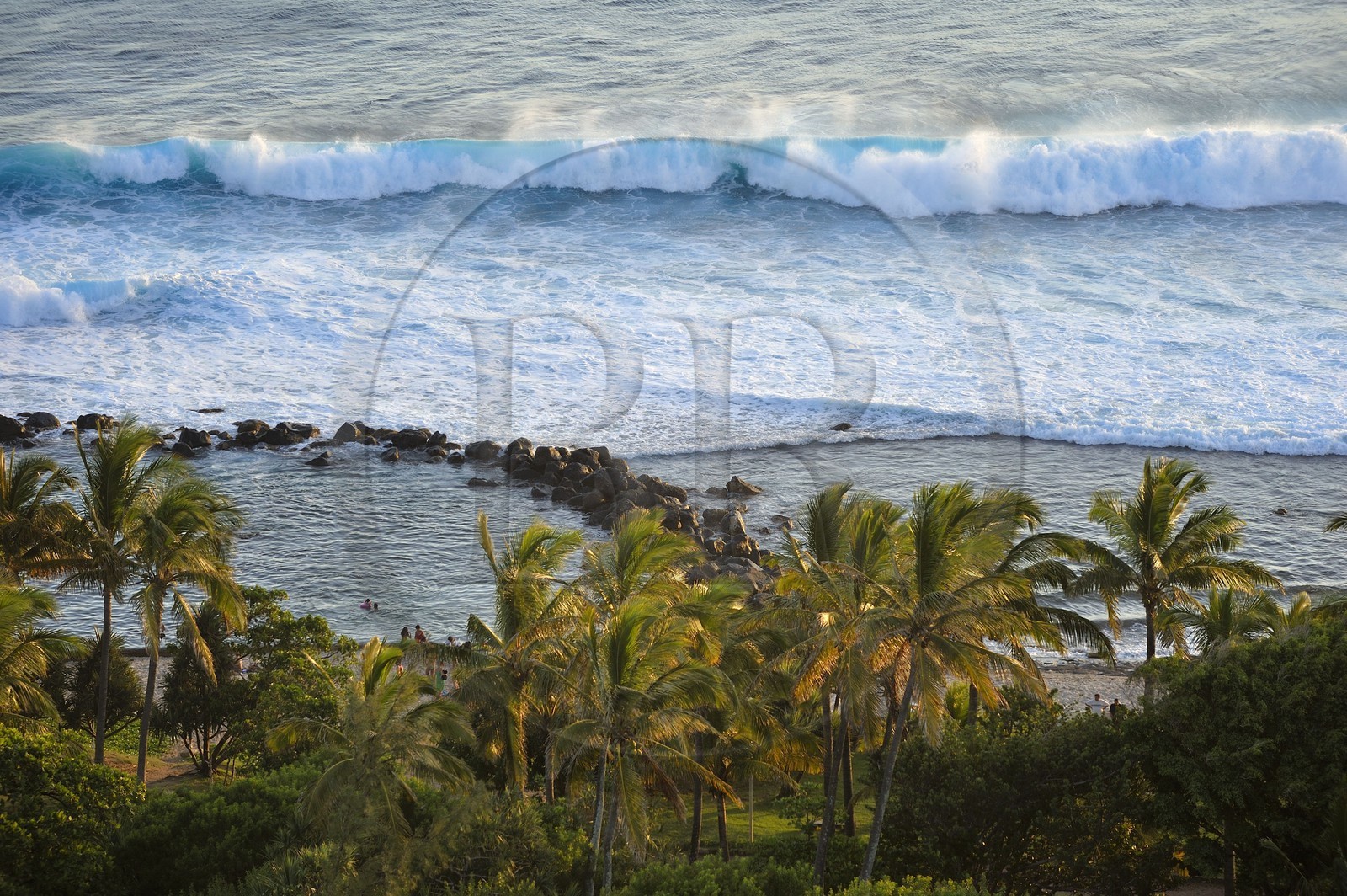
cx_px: 674
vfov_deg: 6.9
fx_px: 7477
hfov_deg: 10.3
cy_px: 448
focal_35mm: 200
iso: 400
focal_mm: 200
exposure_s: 1/250
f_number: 5.6
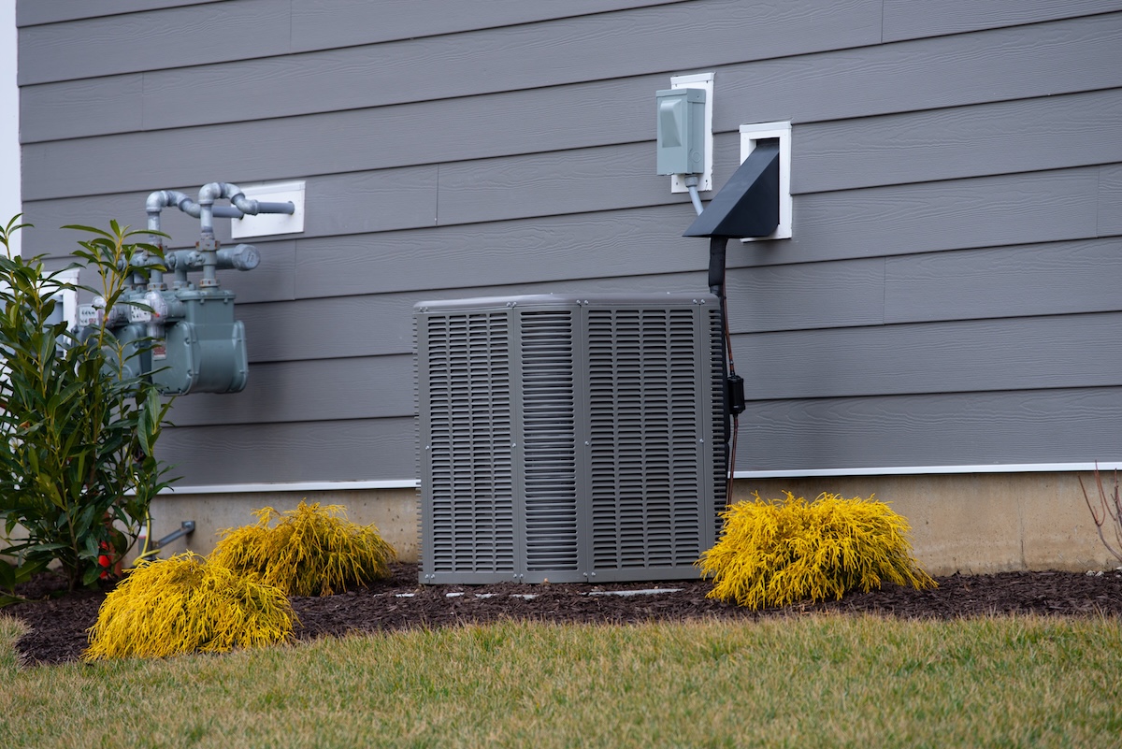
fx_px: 6235
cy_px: 374
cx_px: 561
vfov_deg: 6.9
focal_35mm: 200
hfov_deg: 10.3
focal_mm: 200
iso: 400
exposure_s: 1/100
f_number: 6.3
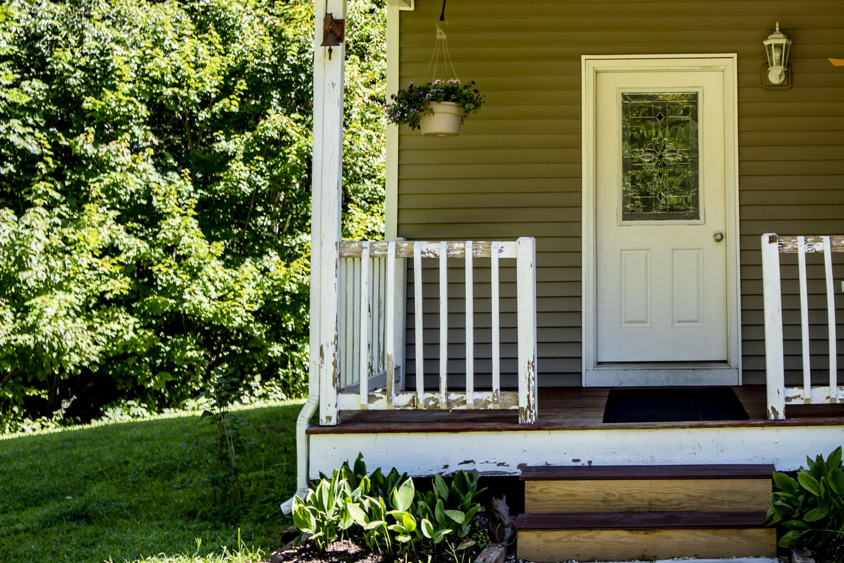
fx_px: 1243
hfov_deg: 36.1
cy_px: 133
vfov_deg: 25.2
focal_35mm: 53
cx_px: 693
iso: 50
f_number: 3.5
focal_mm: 30
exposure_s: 1/250
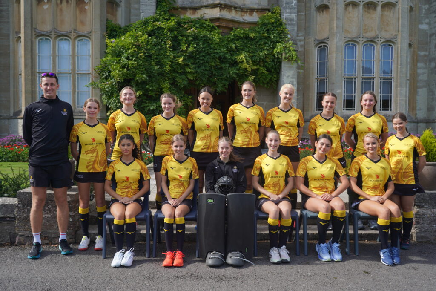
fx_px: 400
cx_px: 218
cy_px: 146
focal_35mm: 33
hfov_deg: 57.2
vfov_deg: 40.0
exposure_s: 1/400
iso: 100
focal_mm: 33
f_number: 4.5
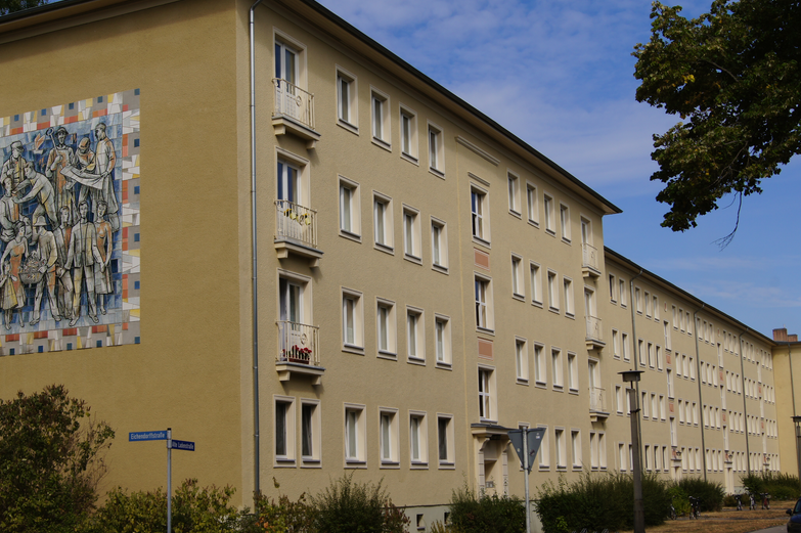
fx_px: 1201
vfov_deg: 25.0
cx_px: 385
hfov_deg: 36.9
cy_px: 286
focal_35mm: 54
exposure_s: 1/160
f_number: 13
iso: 100
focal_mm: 30
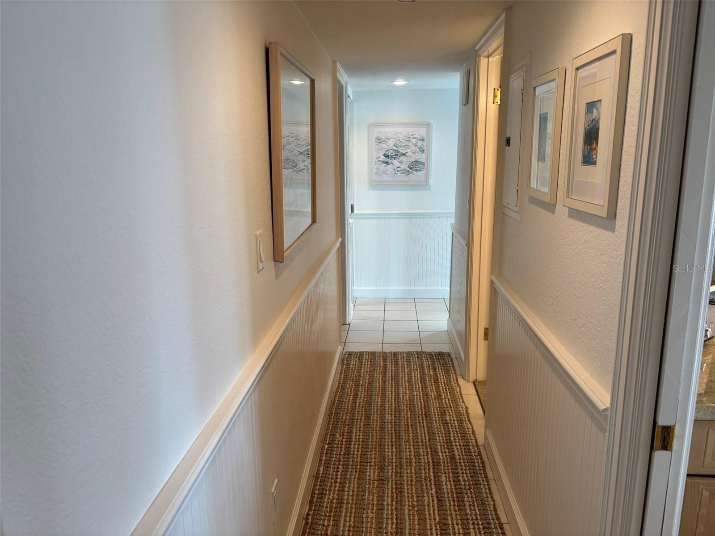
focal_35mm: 26
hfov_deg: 67.3
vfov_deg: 53.1
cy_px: 268
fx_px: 537
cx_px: 358
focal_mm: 5.96
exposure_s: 1/120
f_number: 1.6
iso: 100
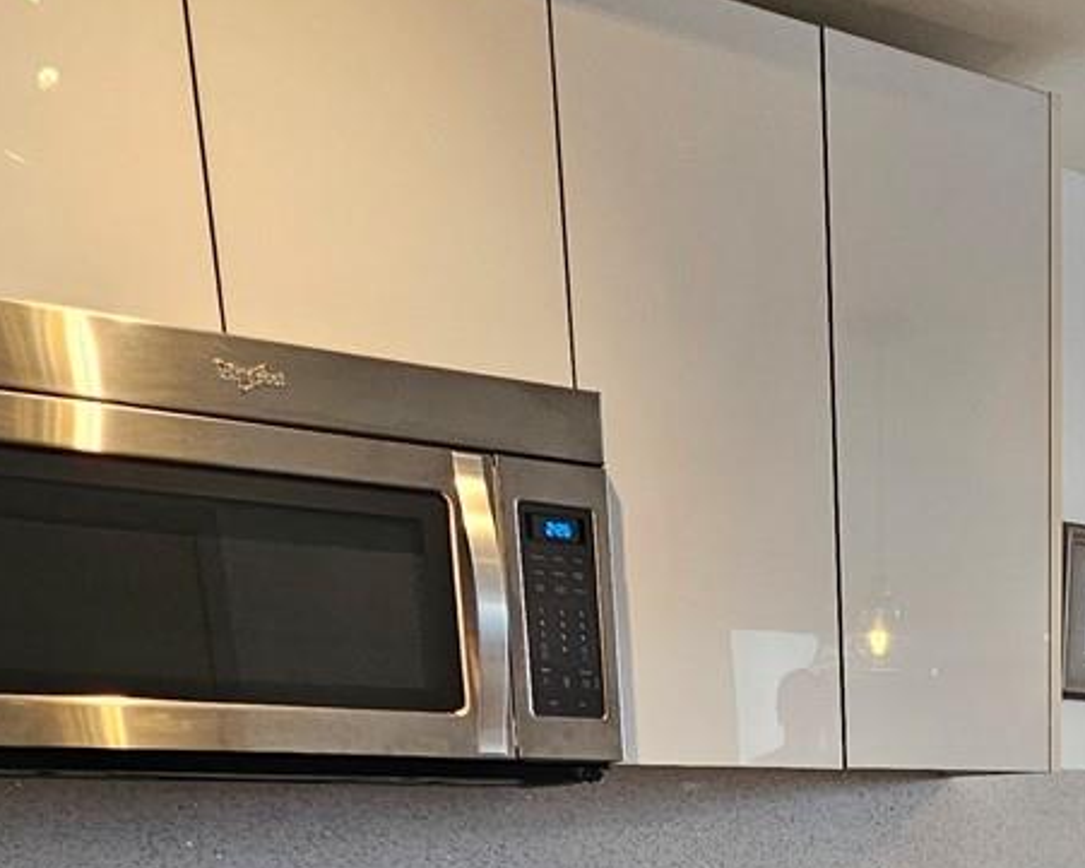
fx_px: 1445
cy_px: 1226
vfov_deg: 26.4
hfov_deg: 37.7
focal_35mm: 45
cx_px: 1025
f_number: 2.2
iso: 125
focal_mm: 2.2
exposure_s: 1/60
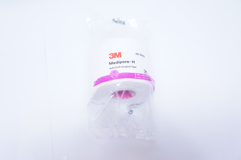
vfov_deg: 41.6
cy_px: 80
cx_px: 120
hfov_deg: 59.5
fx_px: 211
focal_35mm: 32
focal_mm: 21
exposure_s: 1/160
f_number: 4.5
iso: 1600
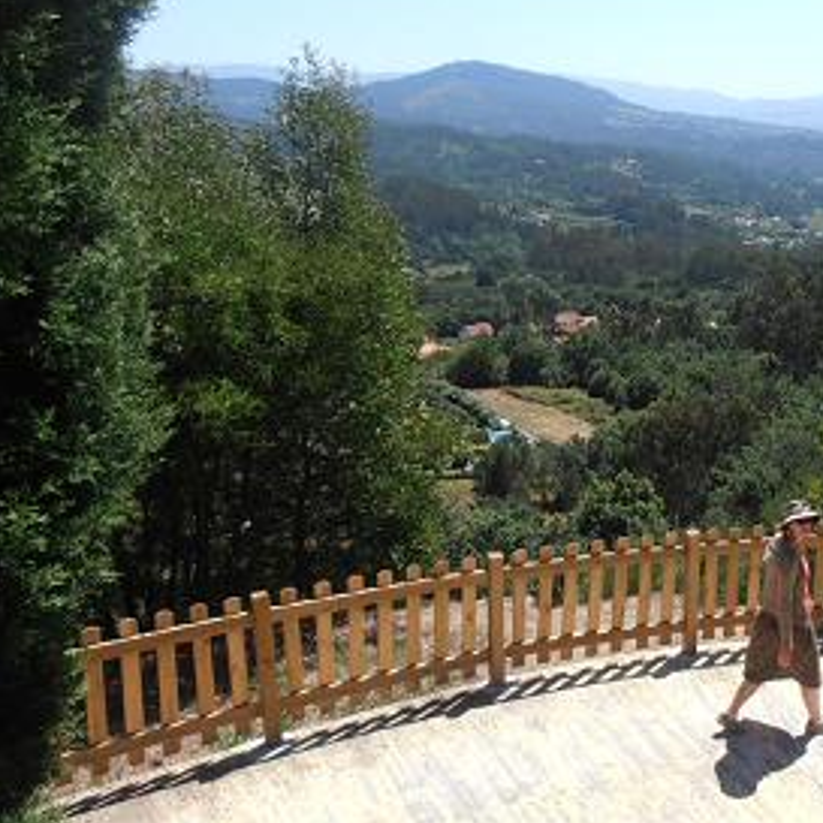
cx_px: 690
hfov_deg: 38.9
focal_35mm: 41
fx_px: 1103
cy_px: 413
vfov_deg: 40.9
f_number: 3
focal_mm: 4.2
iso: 80
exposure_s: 1/800
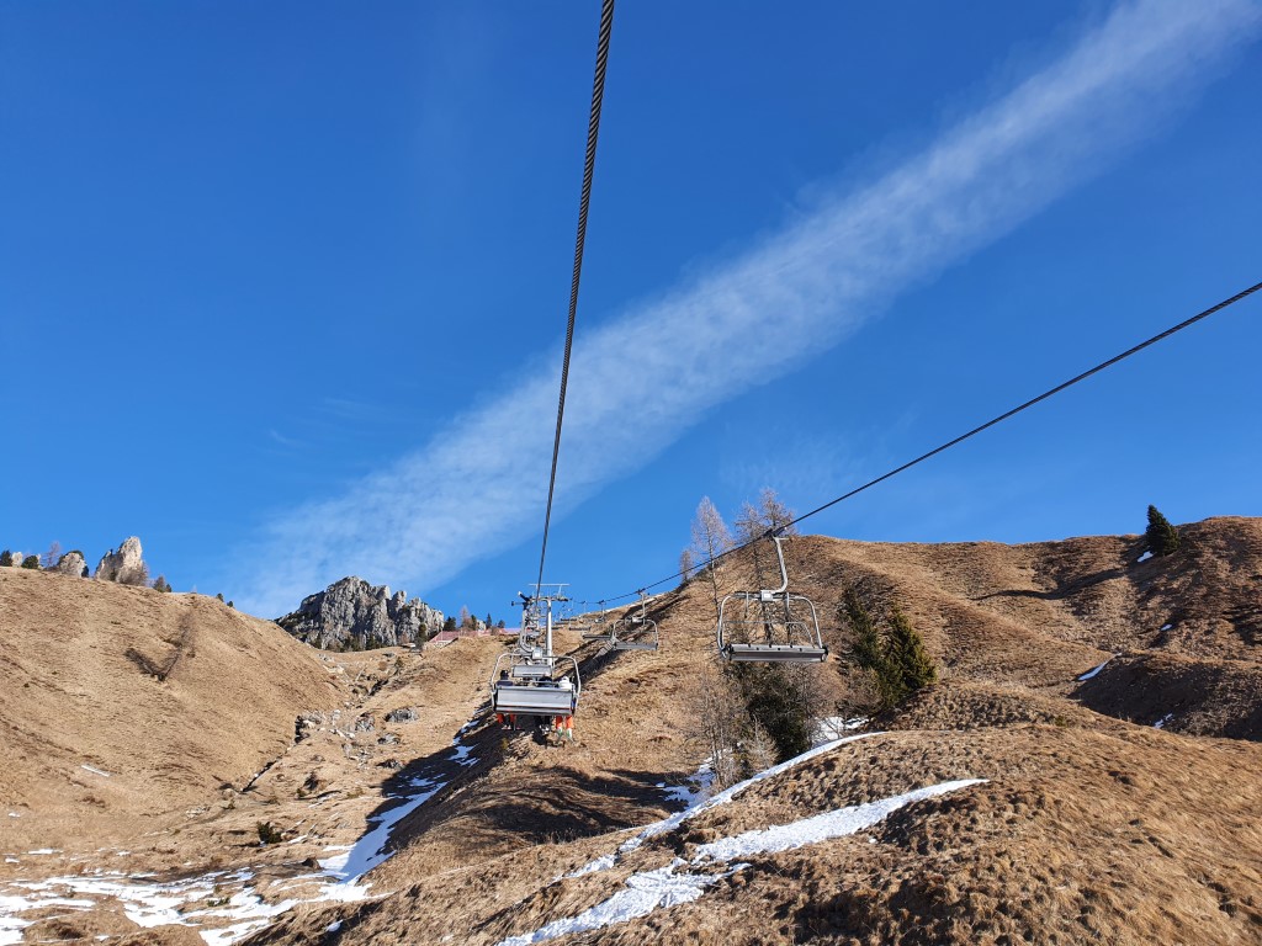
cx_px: 631
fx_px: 948
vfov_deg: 53.1
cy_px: 473
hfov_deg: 67.3
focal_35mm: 26
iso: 50
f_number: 2.4
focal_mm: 4.32
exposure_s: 1/1144
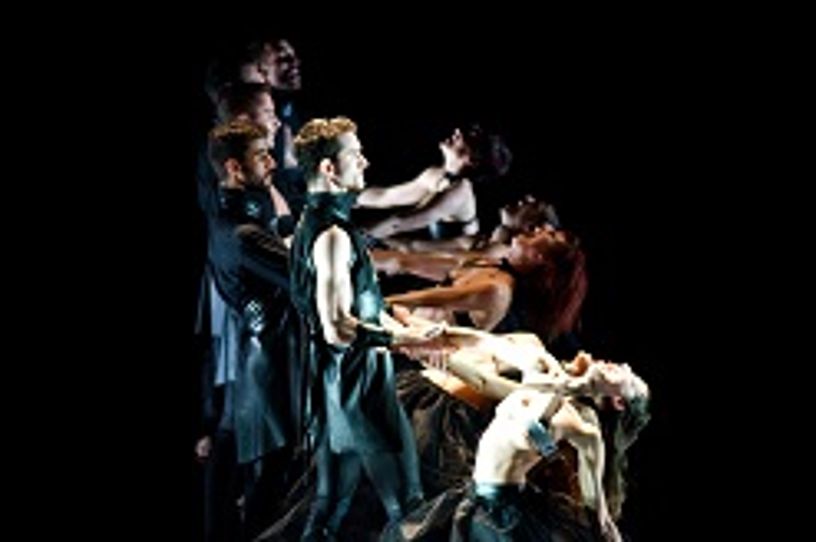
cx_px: 377
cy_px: 294
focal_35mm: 324
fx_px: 7334
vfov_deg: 4.2
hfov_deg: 6.4
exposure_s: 1/320
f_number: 2.8
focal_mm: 200
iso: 3200
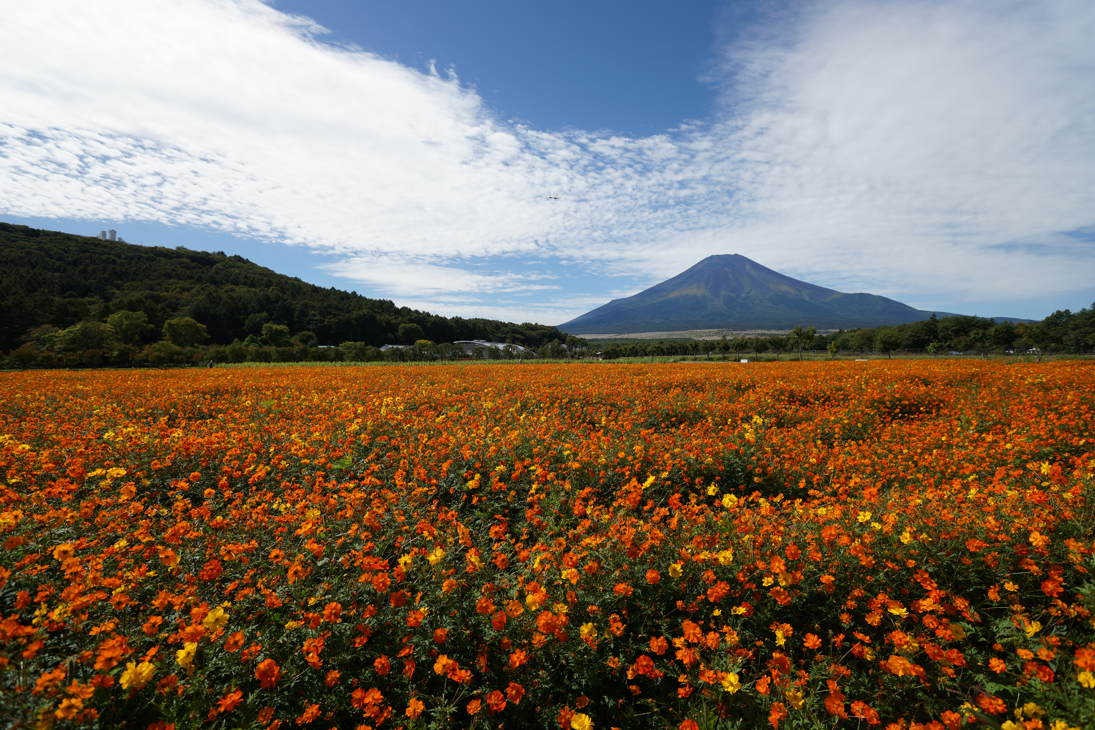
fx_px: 487
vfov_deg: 73.7
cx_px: 548
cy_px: 365
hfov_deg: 96.7
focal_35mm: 16
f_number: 5.6
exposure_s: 1/640
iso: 100
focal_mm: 16
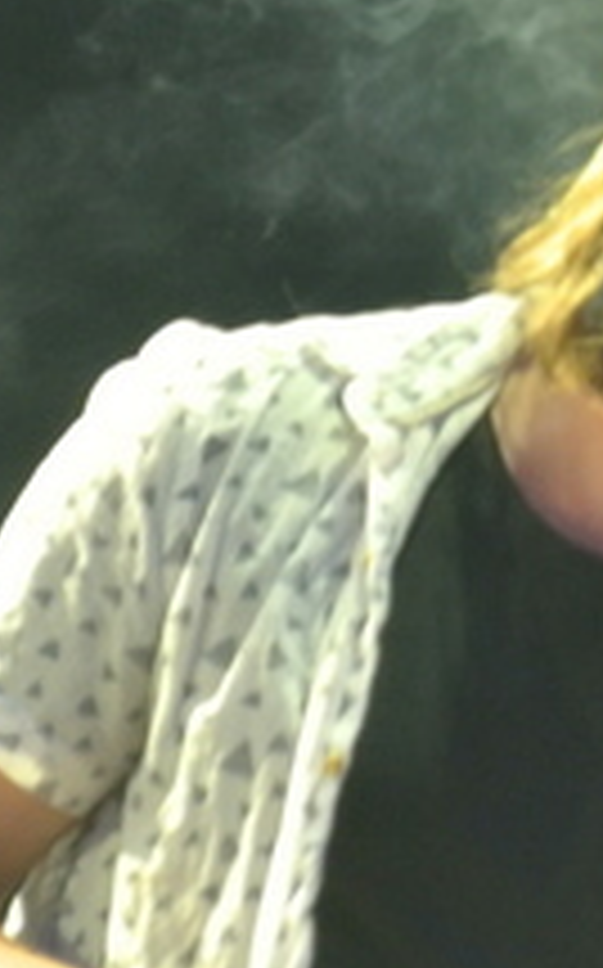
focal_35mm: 1026
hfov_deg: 1.3
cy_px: 500
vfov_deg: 2.1
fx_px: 27032
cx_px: 1318
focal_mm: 80.1
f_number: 5
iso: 400
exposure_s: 1/125
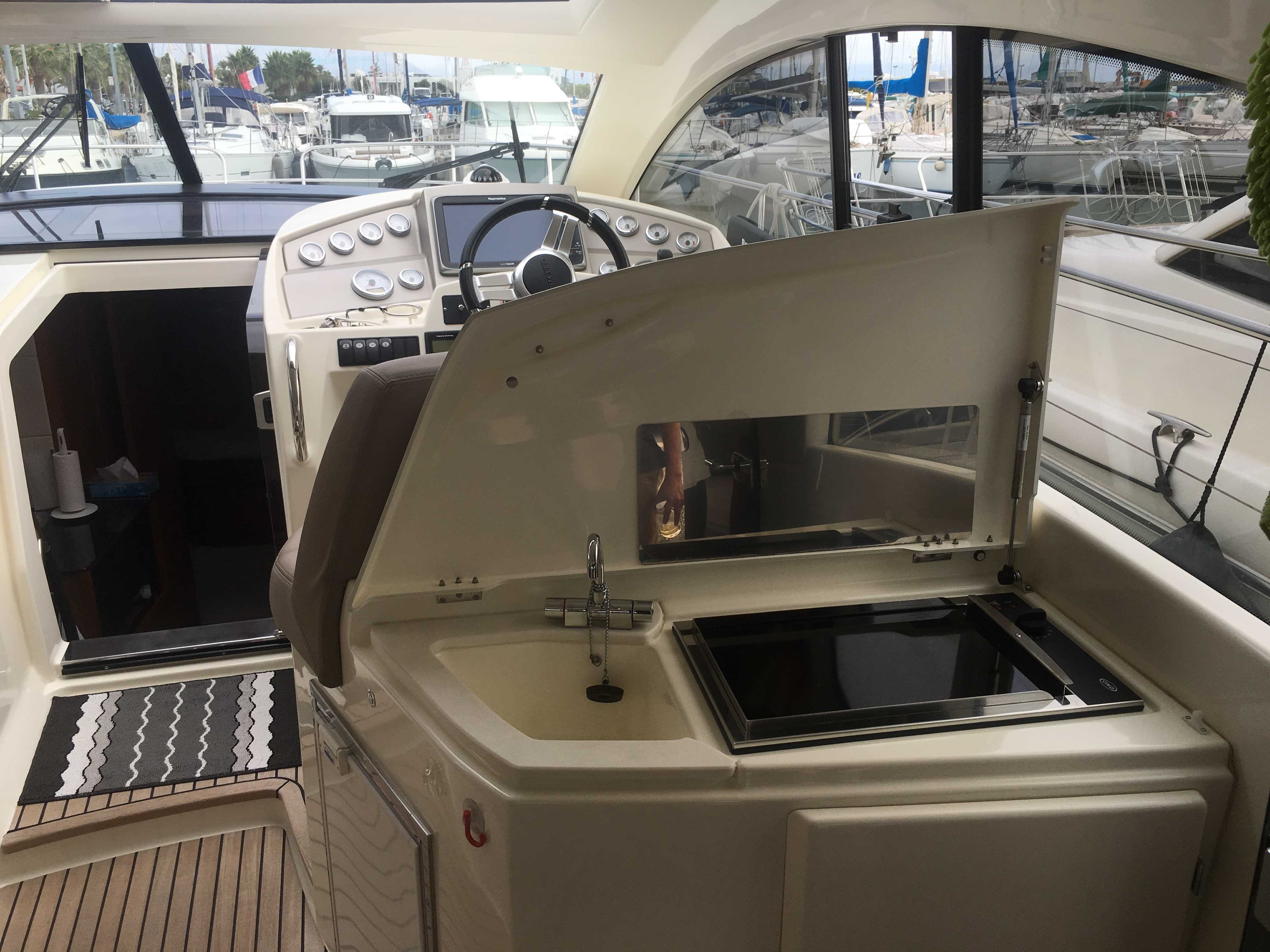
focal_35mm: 29
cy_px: 476
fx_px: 1064
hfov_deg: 61.7
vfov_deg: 48.2
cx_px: 635
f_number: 2.2
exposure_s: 1/732
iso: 25
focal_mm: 4.15
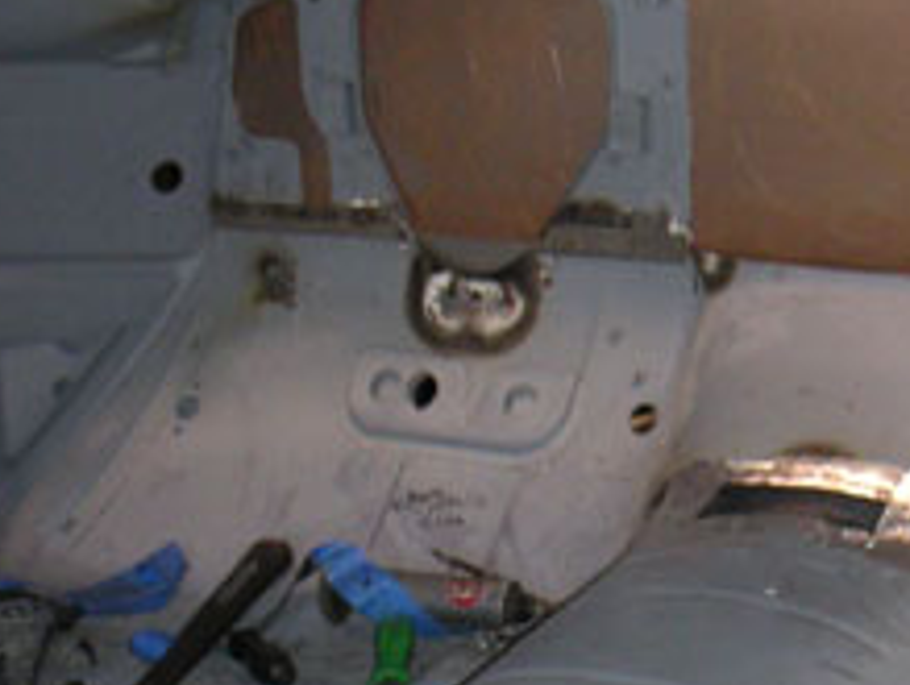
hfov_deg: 24.1
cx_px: 868
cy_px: 320
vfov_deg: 18.9
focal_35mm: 78
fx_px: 2054
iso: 160
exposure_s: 1/45
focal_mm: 6
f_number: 2.8
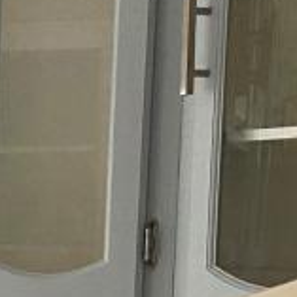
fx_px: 1456
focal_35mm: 150
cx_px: -246
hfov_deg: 10.9
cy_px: 456
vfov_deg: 11.2
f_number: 1.8
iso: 400
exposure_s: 1/60
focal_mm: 4.25
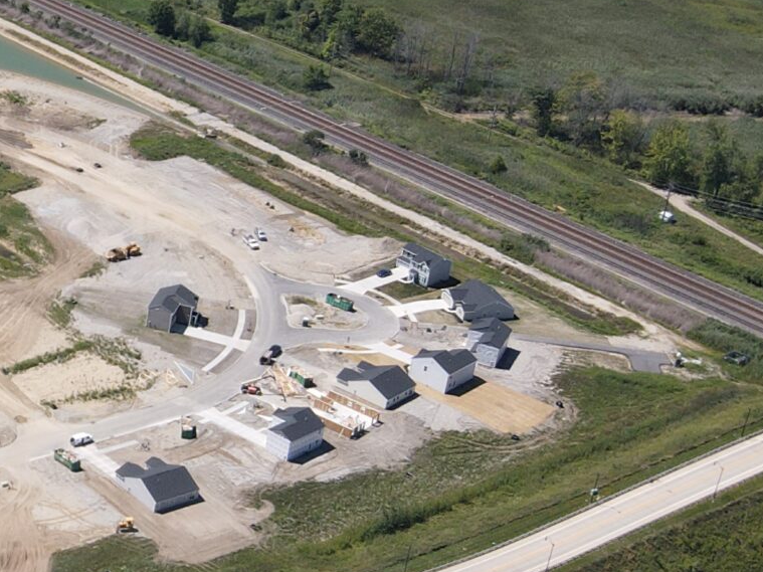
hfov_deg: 20.6
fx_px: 1785
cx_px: -388
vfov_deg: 18.2
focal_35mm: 81
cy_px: 311
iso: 100
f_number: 2.8
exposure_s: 1/640
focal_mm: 4.5
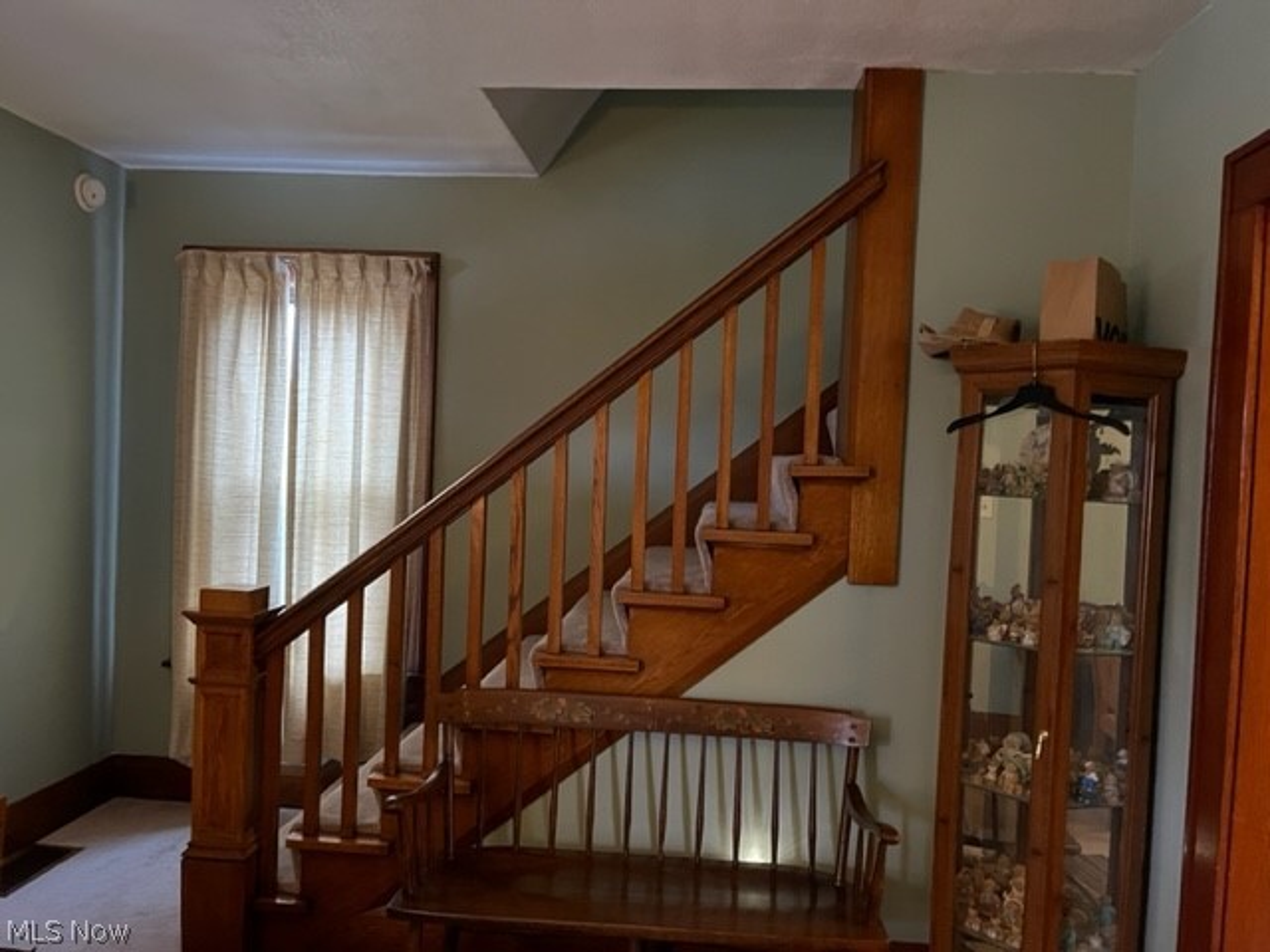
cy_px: 476
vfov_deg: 53.1
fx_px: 954
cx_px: 635
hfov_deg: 67.3
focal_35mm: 26
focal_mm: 5.1
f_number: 1.6
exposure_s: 1/30
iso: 640
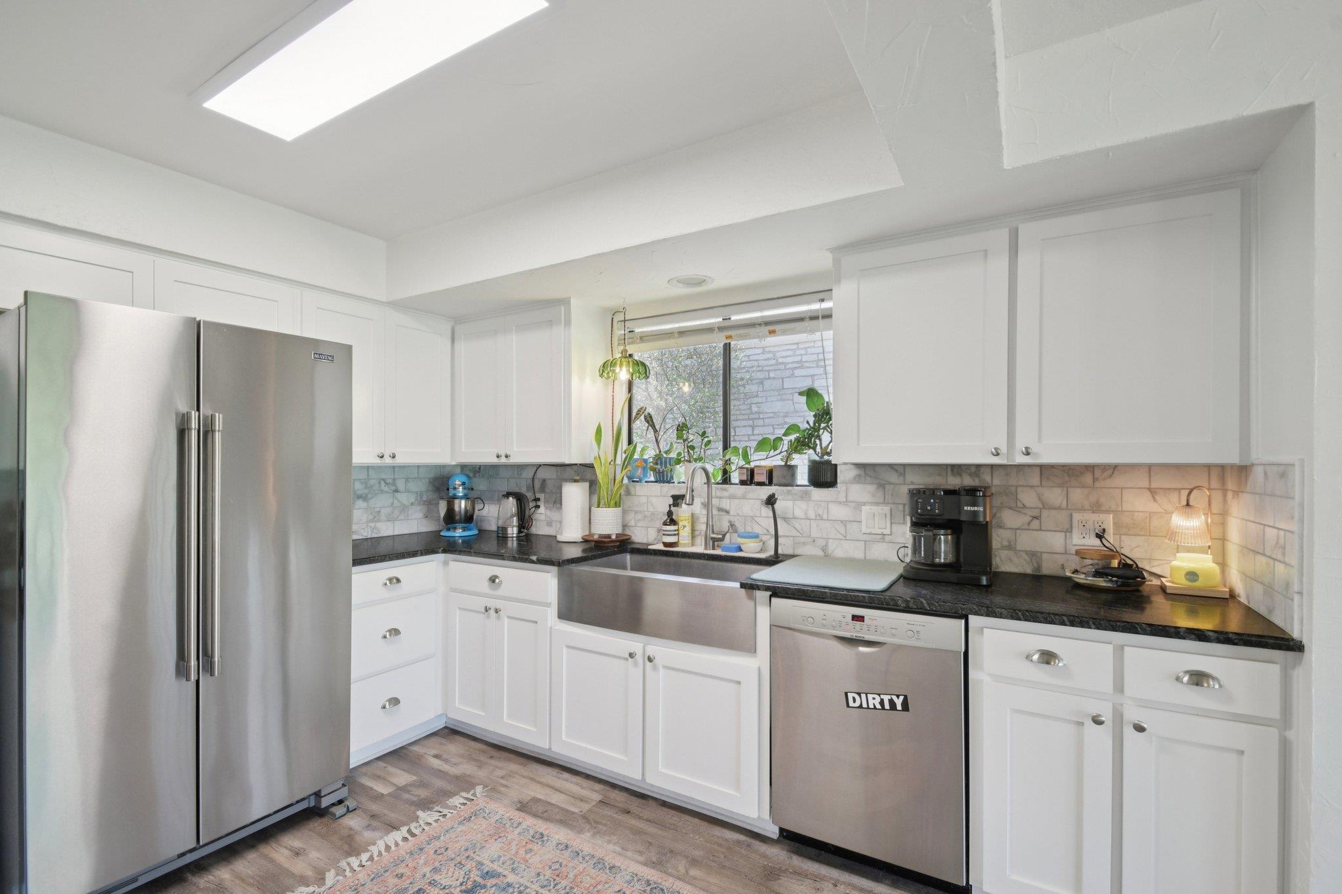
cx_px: 671
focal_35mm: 15
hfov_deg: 100.4
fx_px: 559
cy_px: 447
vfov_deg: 77.3
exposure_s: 1/30
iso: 400
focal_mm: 10
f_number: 8
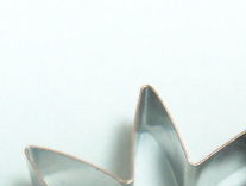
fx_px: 769
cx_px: 162
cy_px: 248
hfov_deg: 18.1
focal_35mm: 108
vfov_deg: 13.2
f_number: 2.8
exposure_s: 1/15
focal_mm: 5.6
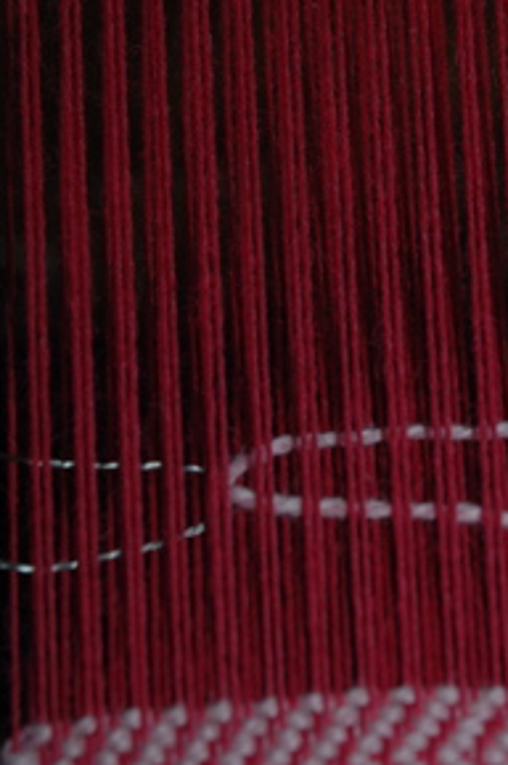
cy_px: 225
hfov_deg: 9.4
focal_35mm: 146
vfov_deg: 14.0
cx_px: 396
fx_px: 3098
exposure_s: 1/60
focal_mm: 44
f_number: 4.5
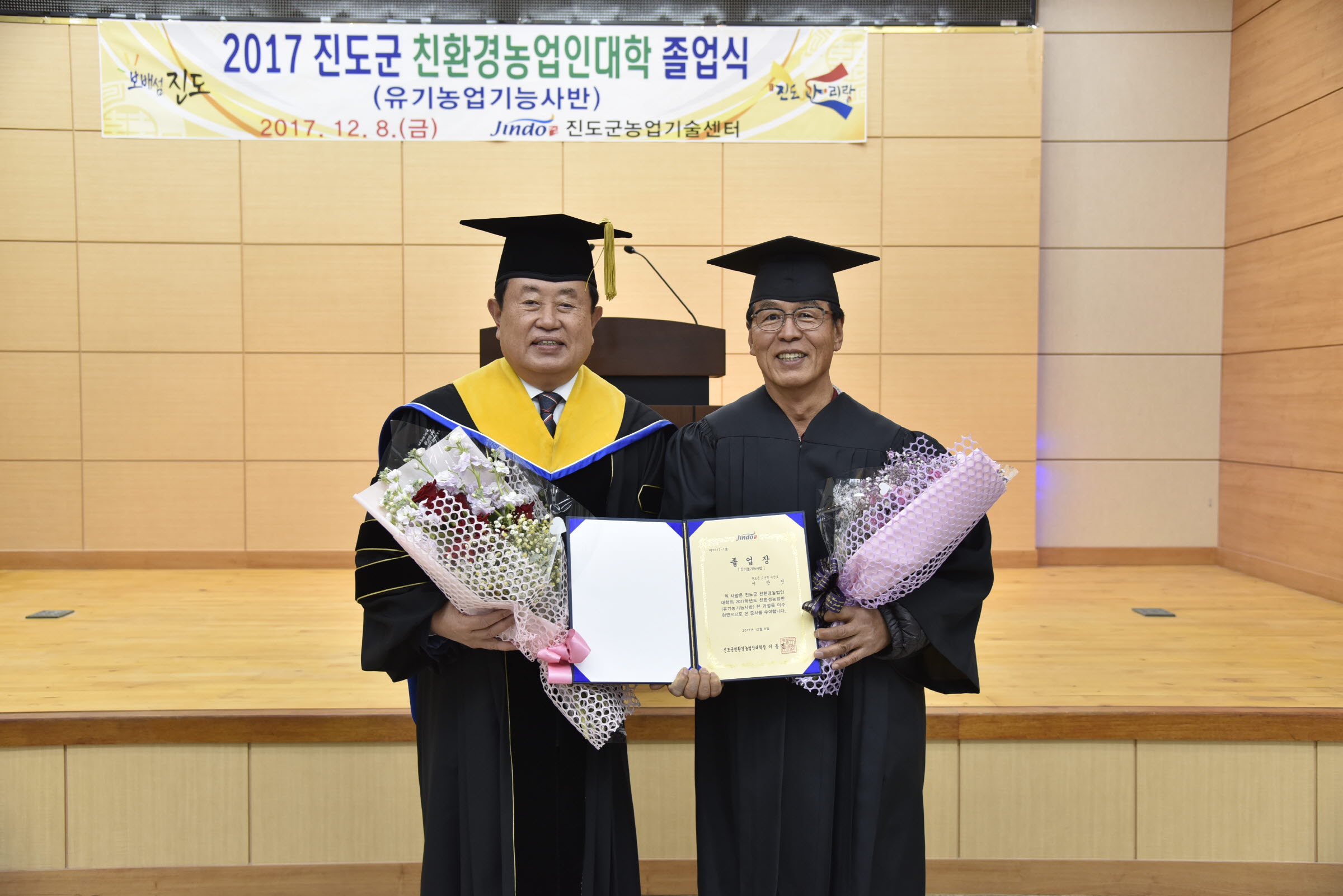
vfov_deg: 38.9
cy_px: 448
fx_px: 1269
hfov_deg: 55.8
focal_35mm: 34
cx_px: 672
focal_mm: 34
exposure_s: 1/125
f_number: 4.5
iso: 800
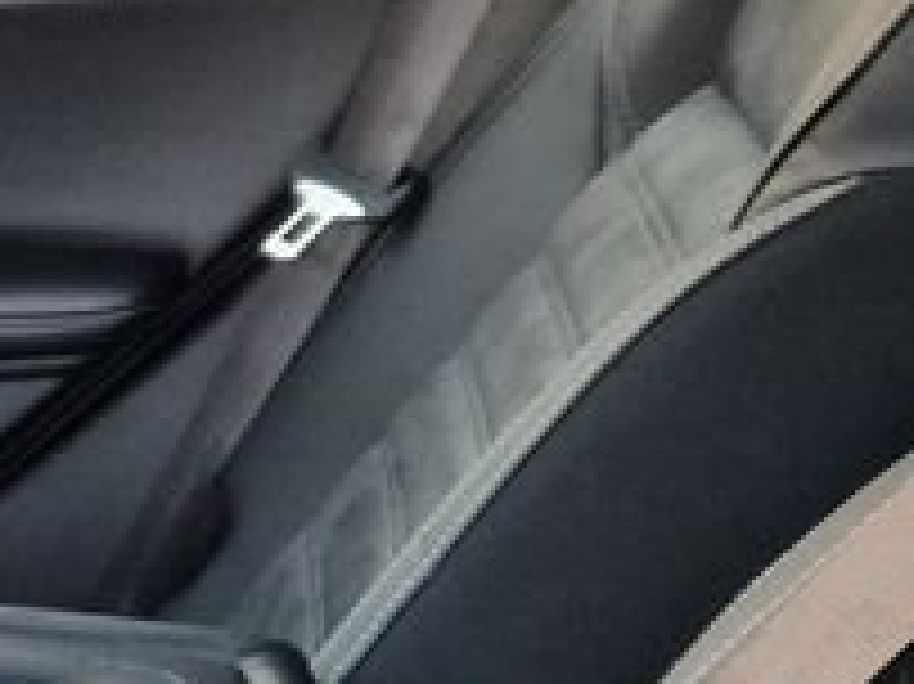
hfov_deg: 13.7
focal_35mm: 116
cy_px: 814
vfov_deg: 12.5
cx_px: -1054
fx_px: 3061
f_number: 1.8
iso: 640
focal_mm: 5.4
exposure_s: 1/50
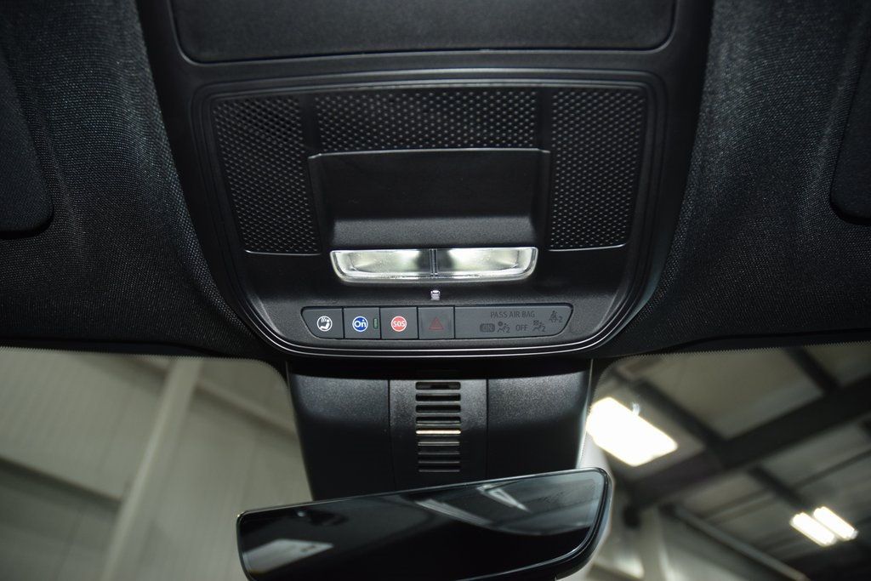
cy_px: 290
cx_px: 436
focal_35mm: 27
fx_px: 653
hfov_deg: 67.4
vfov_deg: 47.9
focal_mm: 18
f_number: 3.5
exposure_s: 1/125
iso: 640
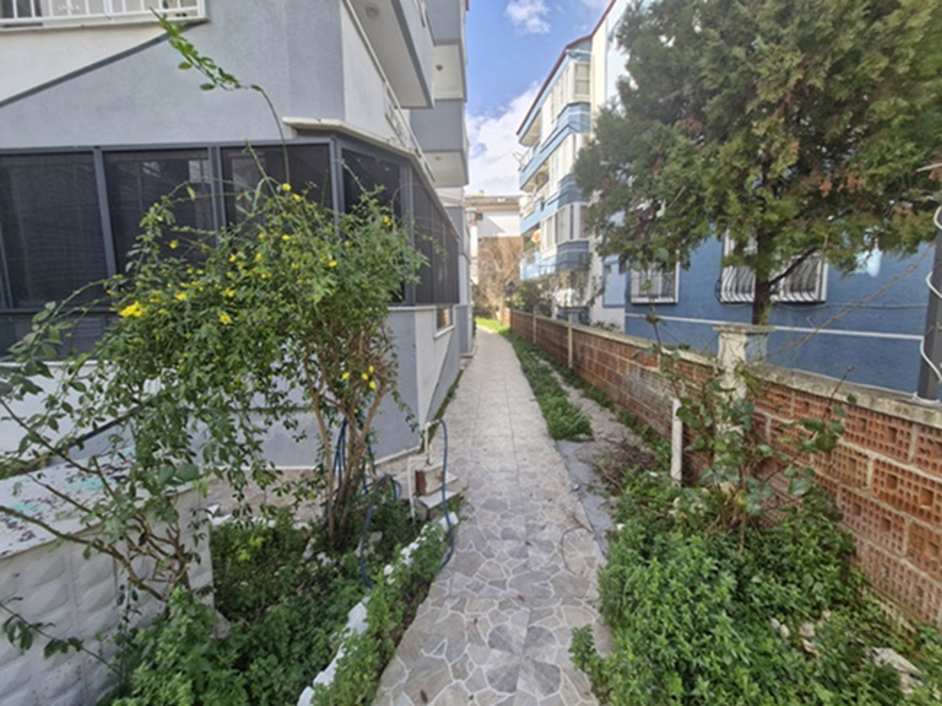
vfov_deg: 89.9
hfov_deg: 106.2
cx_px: 471
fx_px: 354
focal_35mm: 13
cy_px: 353
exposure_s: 1/461
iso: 50
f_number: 2.2
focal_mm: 1.74
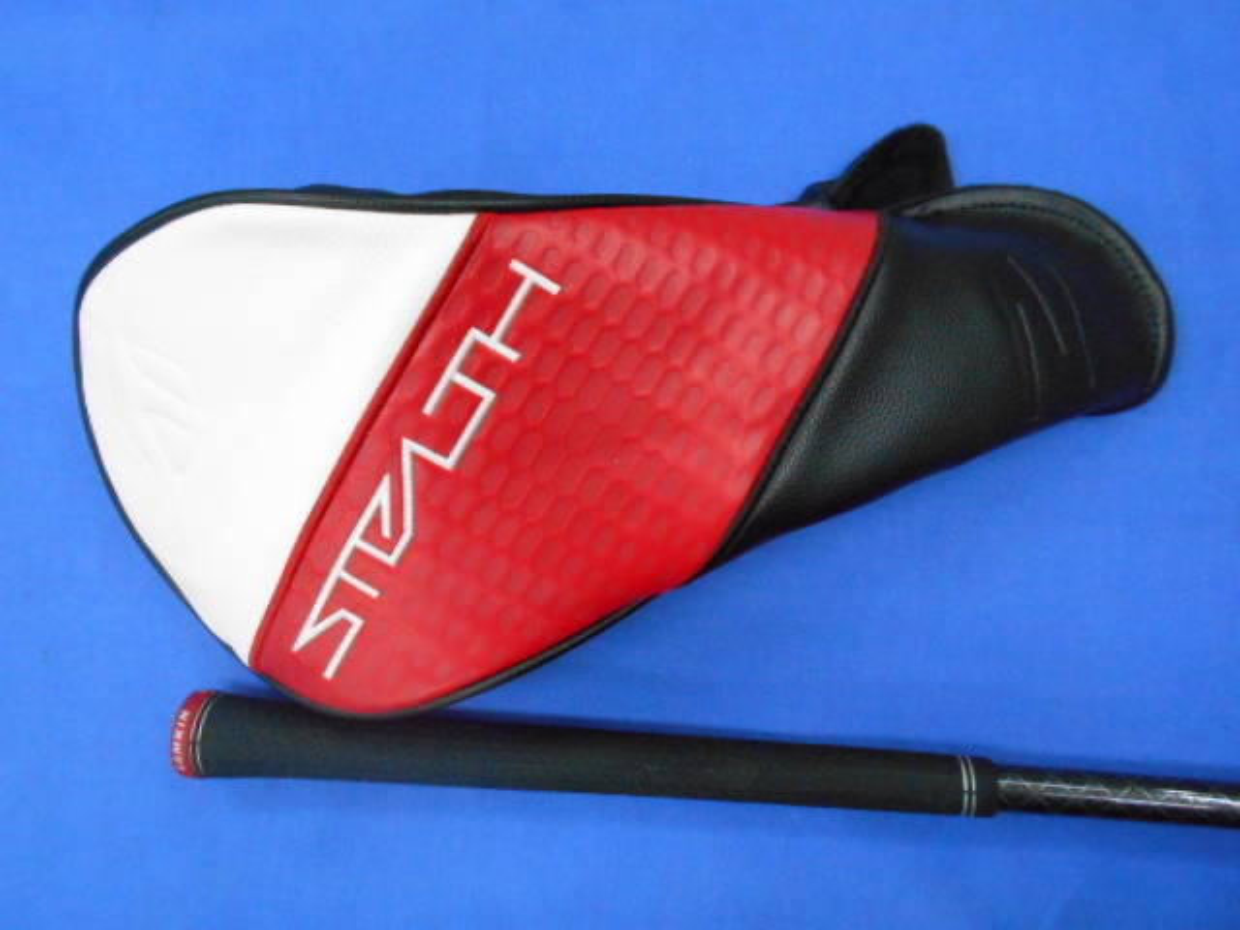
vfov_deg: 53.1
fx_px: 931
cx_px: 620
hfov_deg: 67.3
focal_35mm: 26
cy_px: 465
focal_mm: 4.6
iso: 800
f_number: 3.2
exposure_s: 1/125
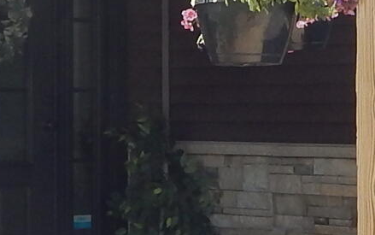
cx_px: 230
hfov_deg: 11.6
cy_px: 77
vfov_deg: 7.3
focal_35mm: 181
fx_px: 1851
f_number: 3.1
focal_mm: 4.5
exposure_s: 1/500
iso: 125
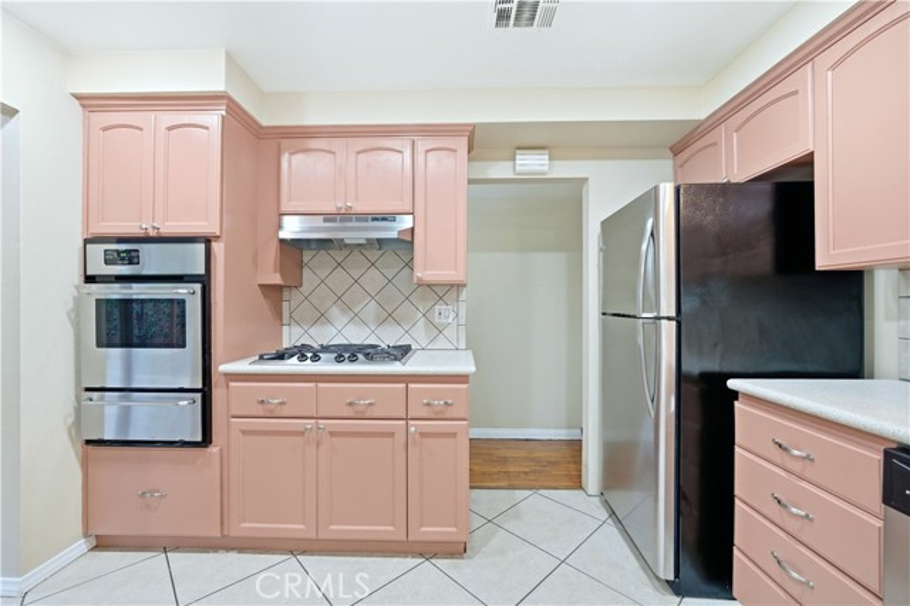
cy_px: 303
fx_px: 354
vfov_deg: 81.1
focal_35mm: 14
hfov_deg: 104.3
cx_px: 455
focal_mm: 14
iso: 1000
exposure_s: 1/320
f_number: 4.5
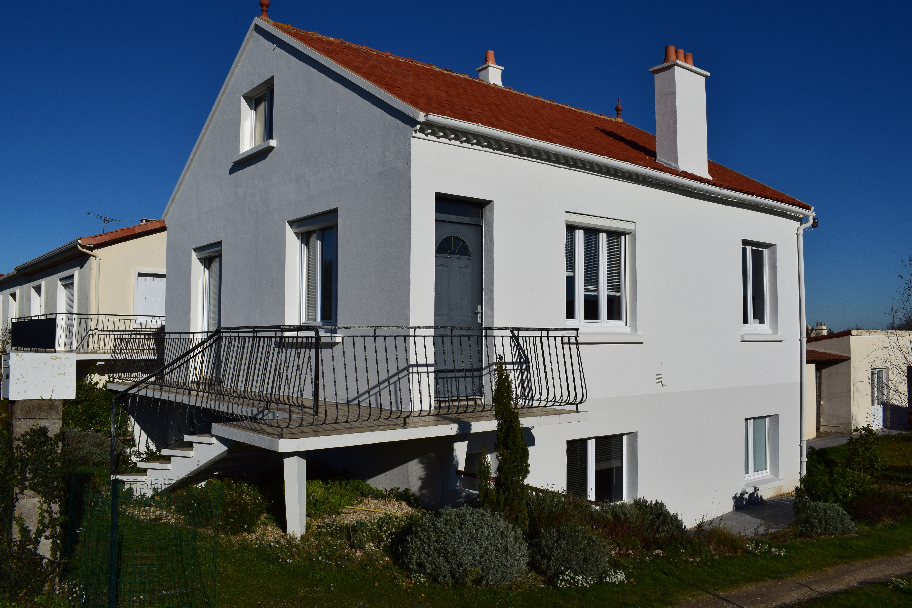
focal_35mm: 30
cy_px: 304
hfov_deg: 61.9
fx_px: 760
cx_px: 456
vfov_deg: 43.6
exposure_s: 1/800
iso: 200
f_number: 13
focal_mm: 20
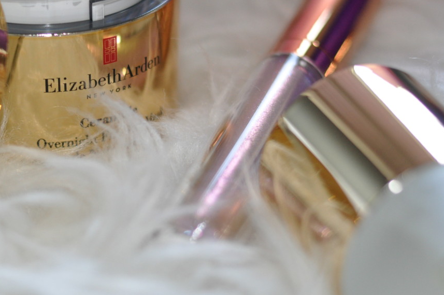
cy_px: 117
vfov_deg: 10.8
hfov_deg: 16.2
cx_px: 81
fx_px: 1552
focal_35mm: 126
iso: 800
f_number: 2.8
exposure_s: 1/80
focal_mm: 50
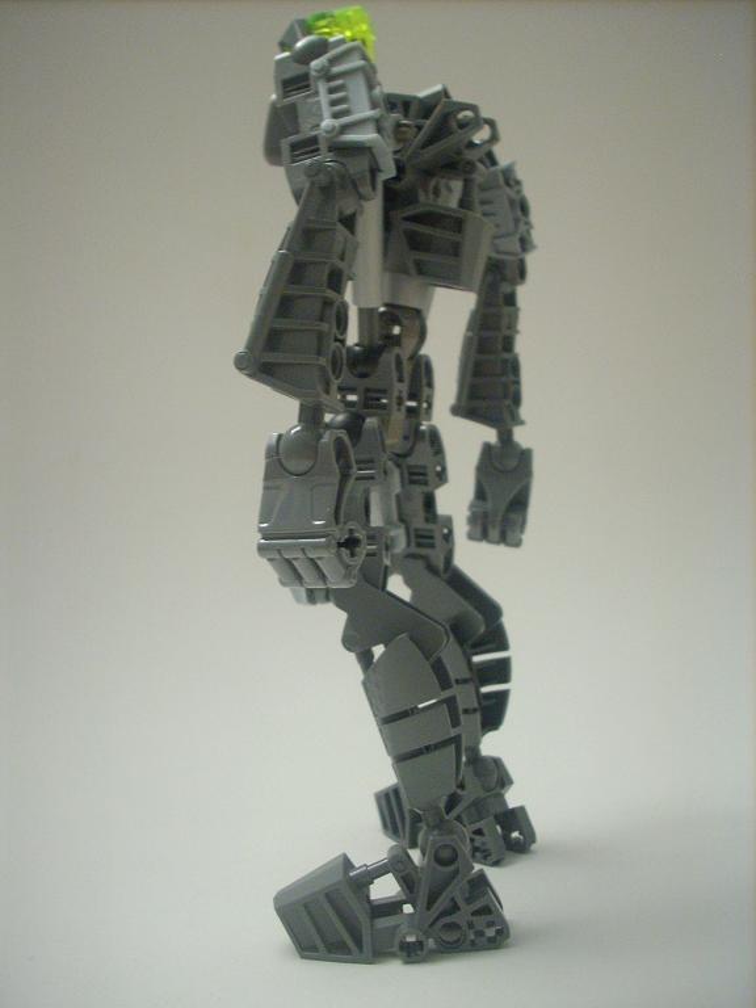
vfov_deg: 50.1
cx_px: 378
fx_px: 1077
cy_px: 504
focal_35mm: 37
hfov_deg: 38.7
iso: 227
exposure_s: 1/4
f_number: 2.8
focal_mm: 6.2
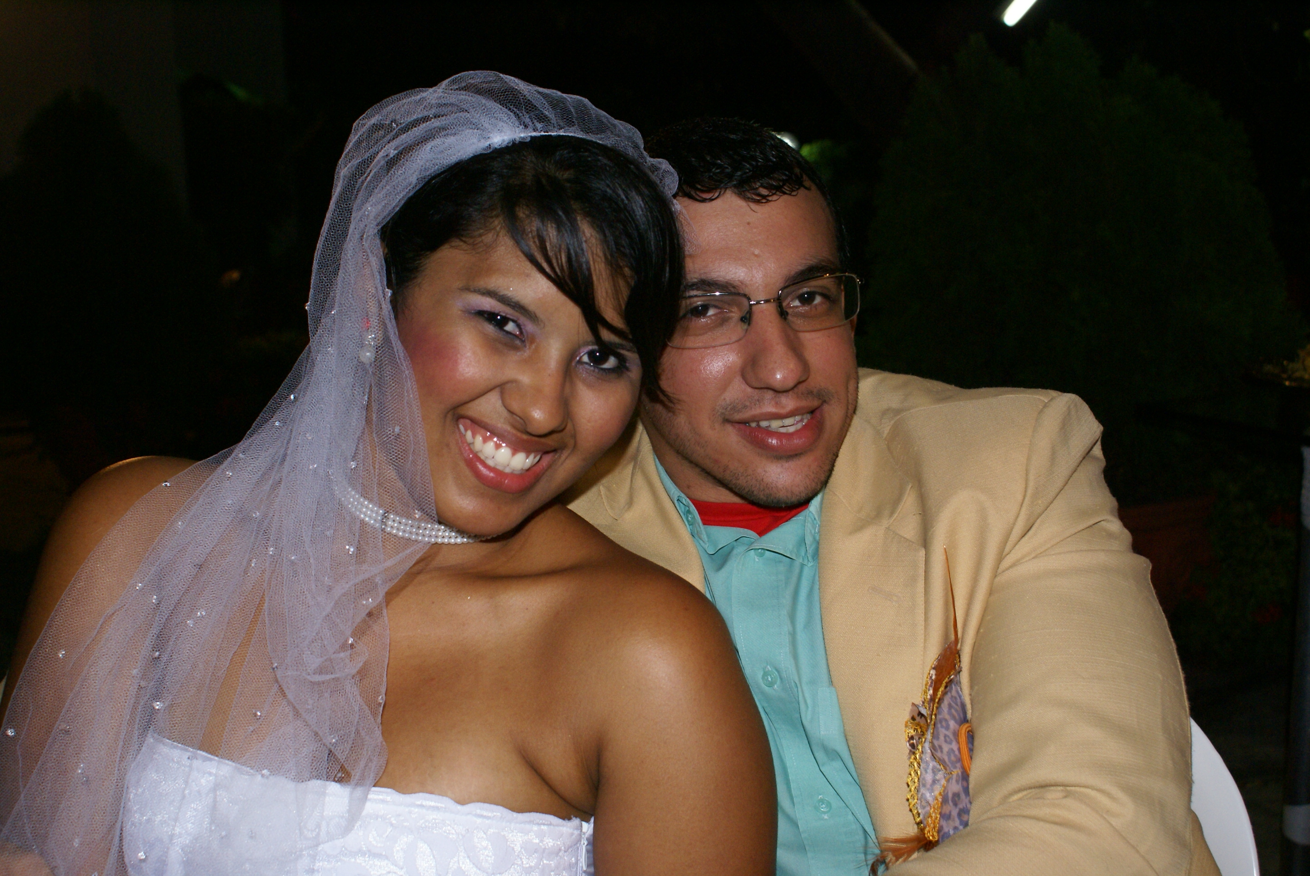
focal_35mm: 45
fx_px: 1639
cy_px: 438
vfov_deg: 29.9
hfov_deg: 43.6
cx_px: 655
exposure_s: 1/60
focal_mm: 30
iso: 400
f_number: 5.6
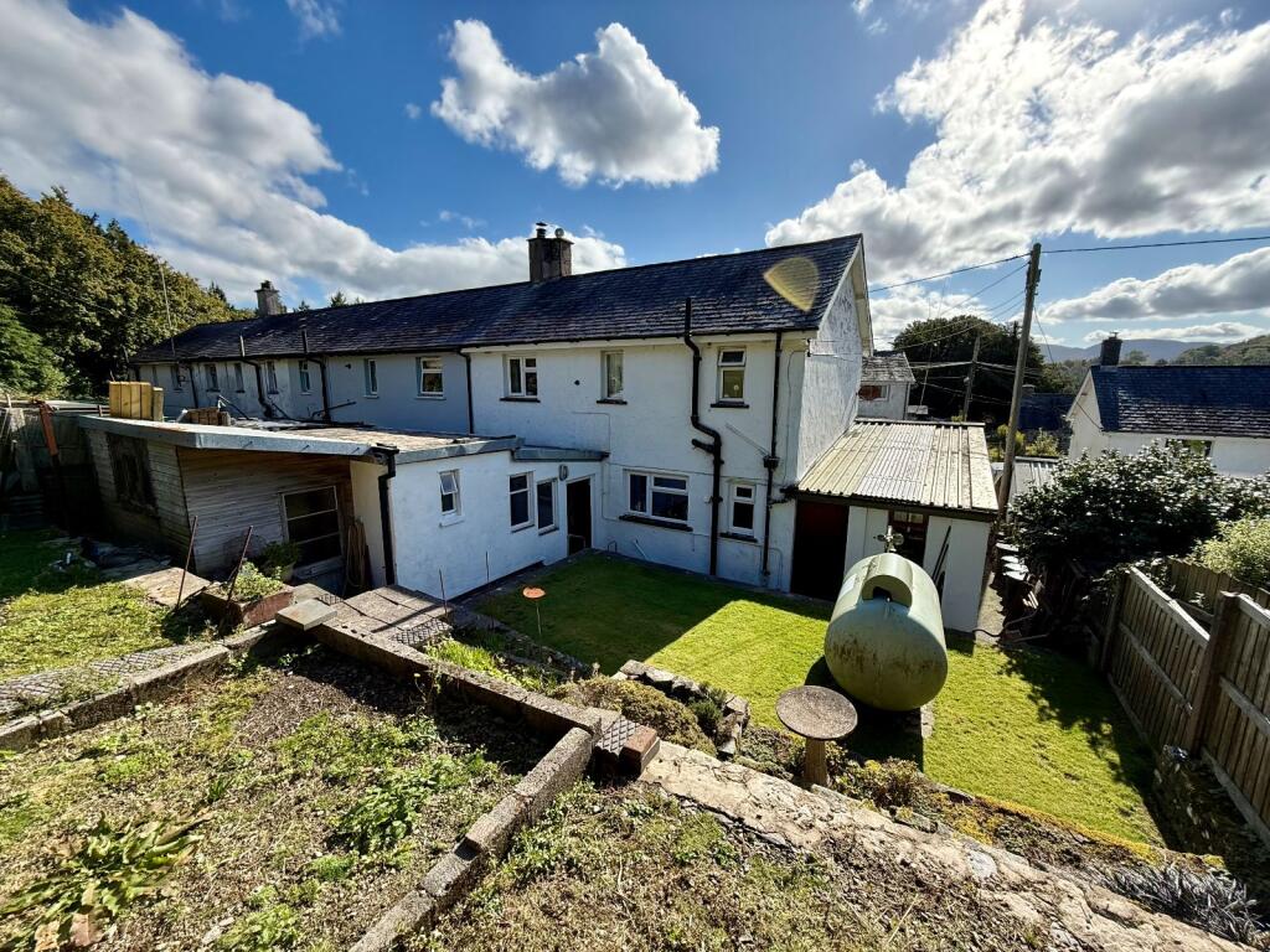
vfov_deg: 85.7
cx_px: 635
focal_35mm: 14
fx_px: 514
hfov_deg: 102.1
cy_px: 476
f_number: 2.2
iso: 64
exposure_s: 1/1259
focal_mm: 2.22
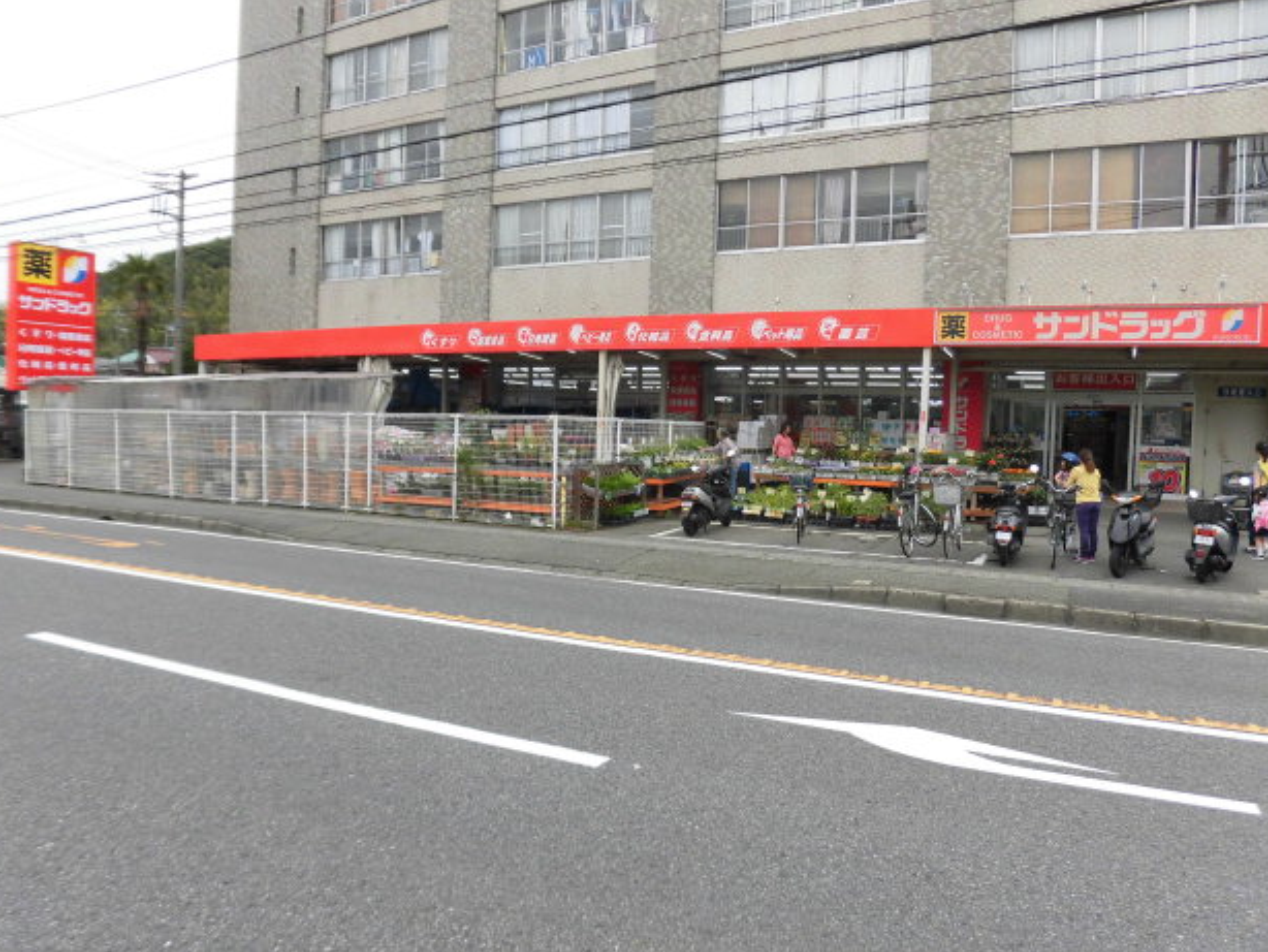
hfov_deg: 69.4
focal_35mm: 25
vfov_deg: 54.9
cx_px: 632
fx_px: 916
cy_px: 461
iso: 100
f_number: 3.1
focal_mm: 4.3
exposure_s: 1/500
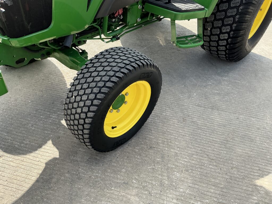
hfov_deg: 63.4
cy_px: 102
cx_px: 136
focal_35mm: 28
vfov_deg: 49.7
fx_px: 220
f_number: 1.8
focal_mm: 3
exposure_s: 1/386
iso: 25
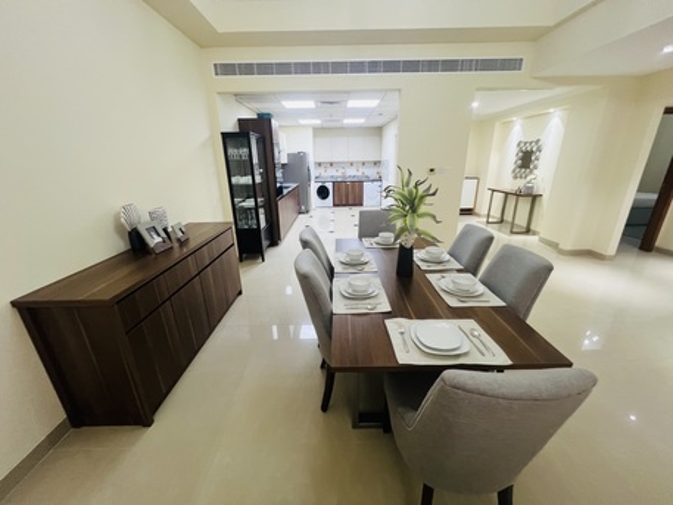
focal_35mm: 13
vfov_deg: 89.9
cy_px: 252
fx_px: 253
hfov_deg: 106.2
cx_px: 336
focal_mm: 1.57
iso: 160
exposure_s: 1/50
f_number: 1.8
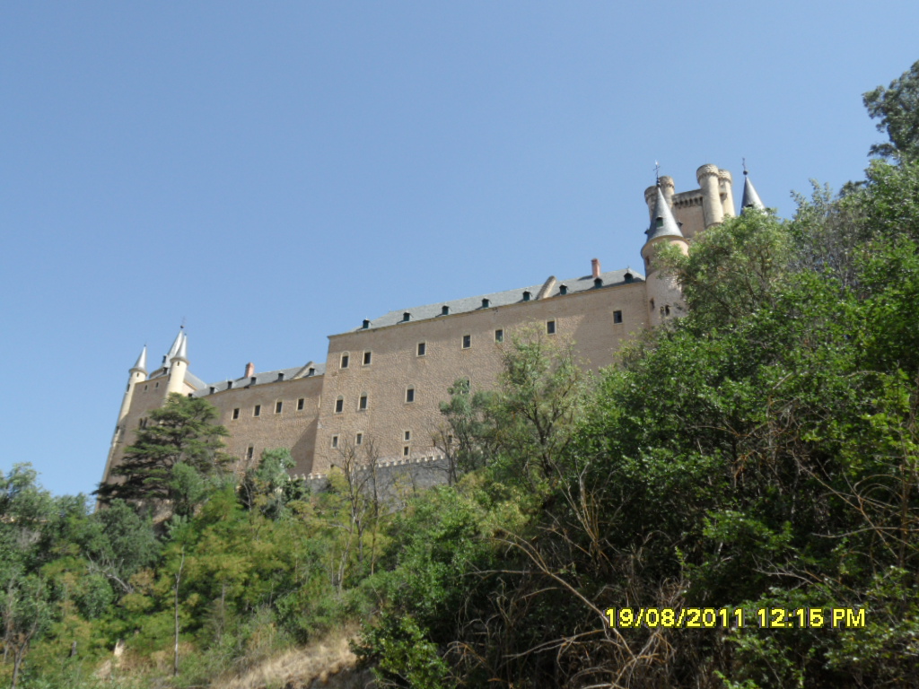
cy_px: 344
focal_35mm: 32
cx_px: 460
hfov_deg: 56.8
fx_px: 850
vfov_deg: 44.2
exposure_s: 1/500
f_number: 3.4
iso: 80
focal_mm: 5.3
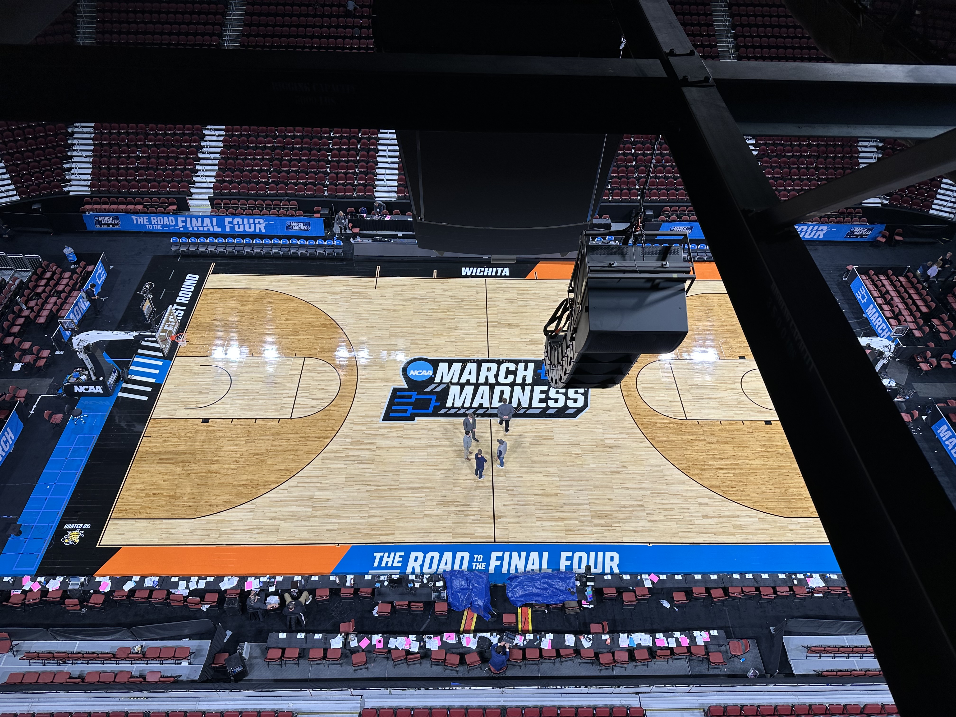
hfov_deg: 71.6
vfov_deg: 56.8
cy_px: 358
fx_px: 663
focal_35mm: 24
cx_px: 478
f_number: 1.78
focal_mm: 6.86
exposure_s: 1/133
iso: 64
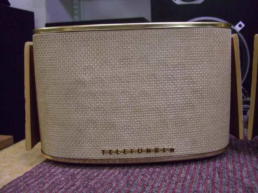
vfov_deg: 37.7
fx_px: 283
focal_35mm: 38
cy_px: 96
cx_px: 129
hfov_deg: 49.0
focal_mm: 7.9
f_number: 2.8
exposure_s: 1/125
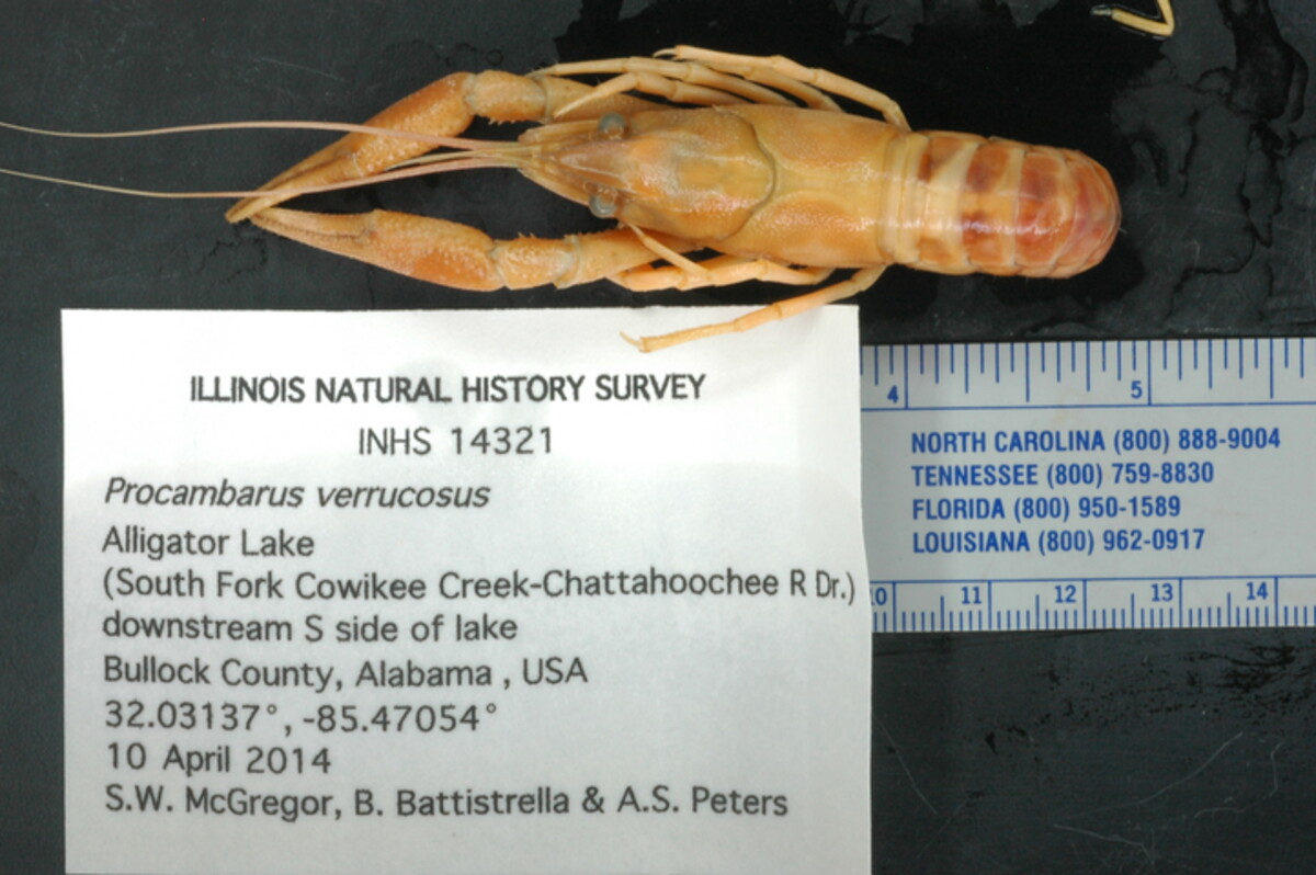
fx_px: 3287
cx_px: 658
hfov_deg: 22.6
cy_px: 438
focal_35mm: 90
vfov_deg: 15.2
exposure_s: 1/1.6
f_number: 36
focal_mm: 60
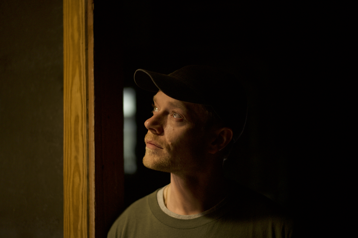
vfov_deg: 27.0
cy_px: 119
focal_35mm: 50
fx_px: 497
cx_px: 179
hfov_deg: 39.6
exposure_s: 1/250
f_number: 1.8
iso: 3200
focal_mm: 50
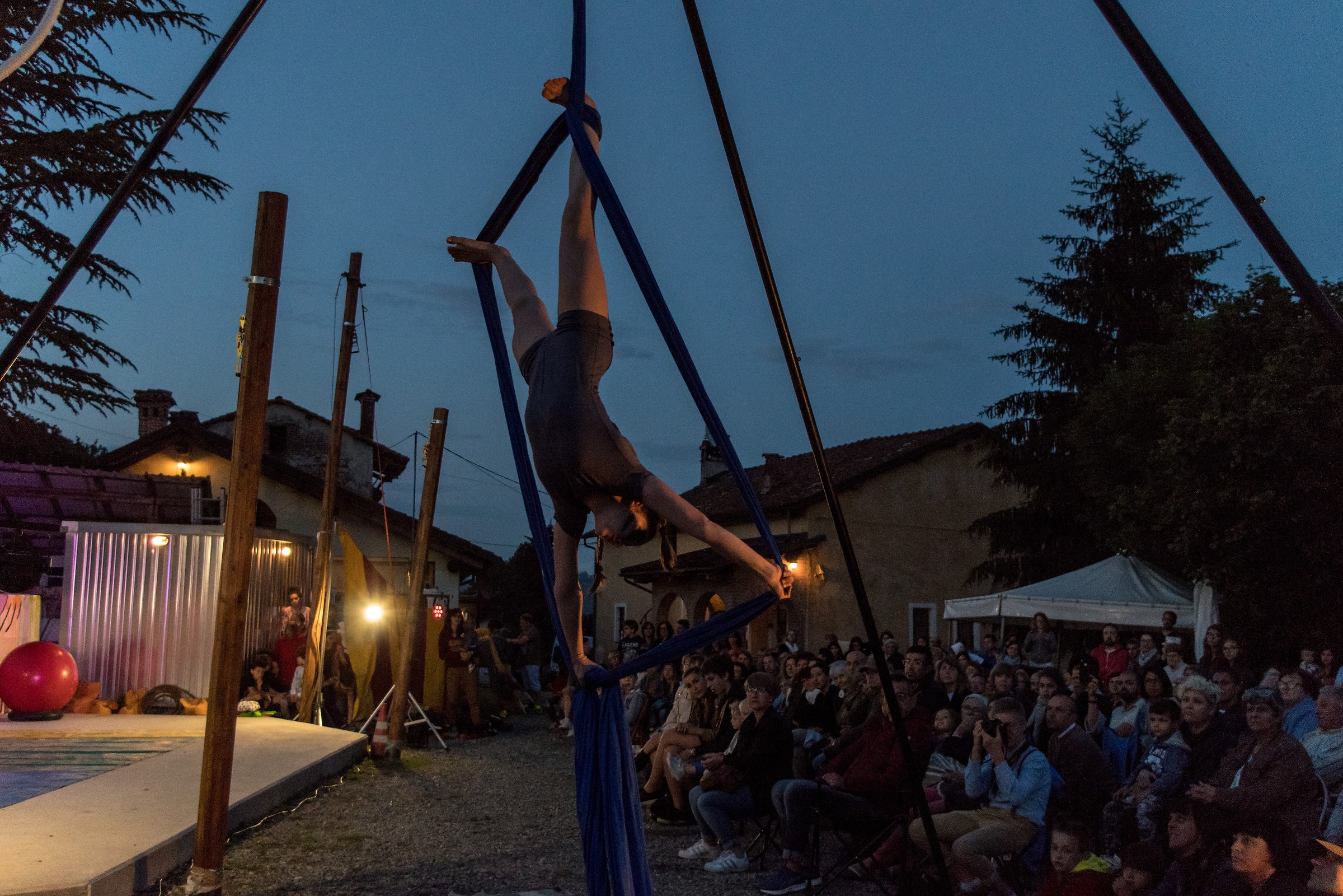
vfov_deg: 36.9
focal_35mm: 36
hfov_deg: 53.1
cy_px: 448
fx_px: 1343
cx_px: 672
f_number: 4.5
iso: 3200
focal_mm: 24
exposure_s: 1/200
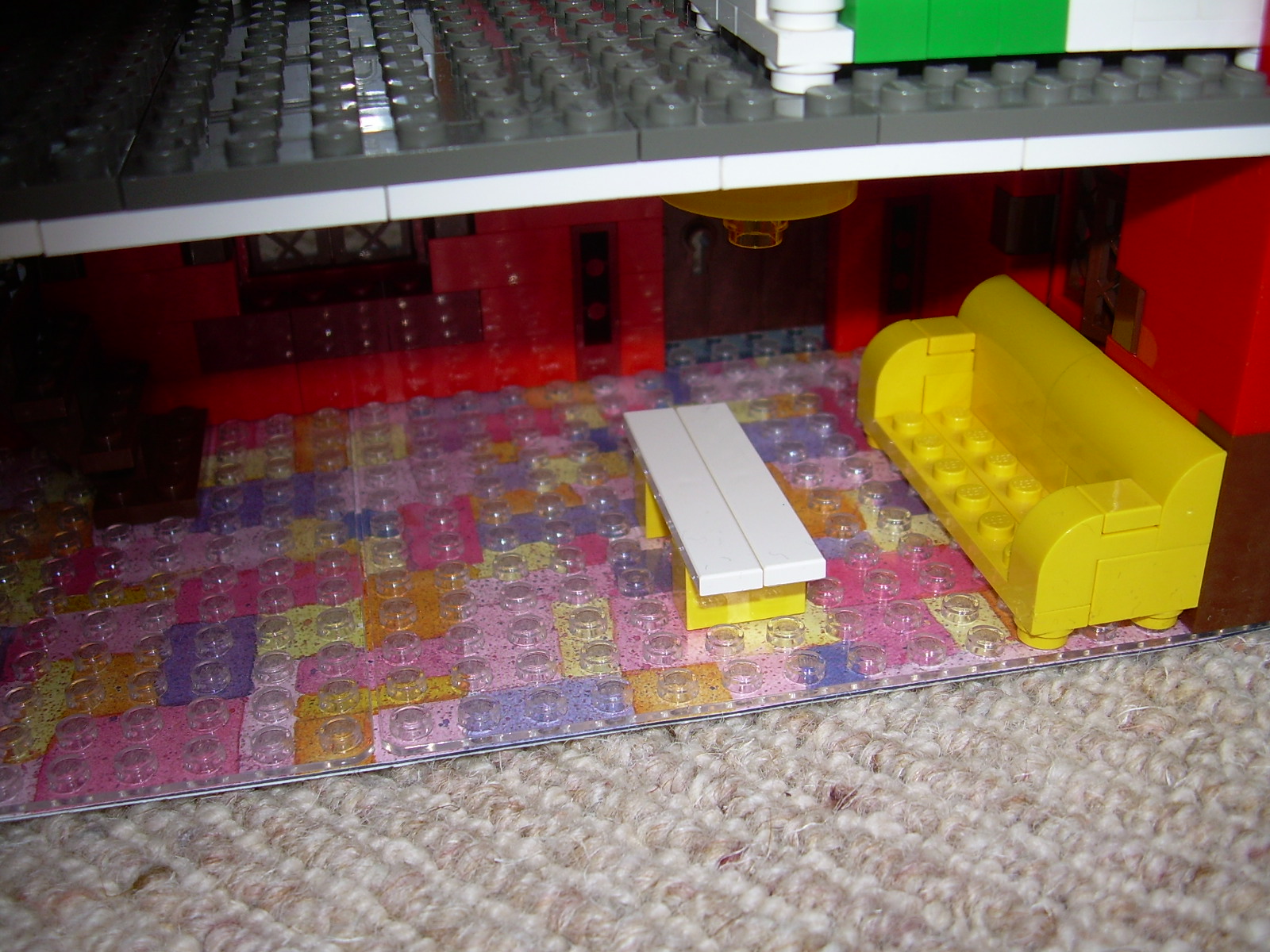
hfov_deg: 49.0
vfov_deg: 37.7
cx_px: 635
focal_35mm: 38
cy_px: 476
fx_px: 1394
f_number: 2.8
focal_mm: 6.3
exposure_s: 1/60
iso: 50
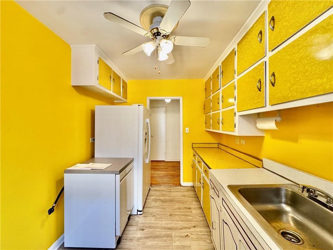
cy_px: 125
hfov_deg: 102.1
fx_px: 135
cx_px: 166
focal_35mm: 14
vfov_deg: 85.7
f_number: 2.2
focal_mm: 2.22
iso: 160
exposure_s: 1/60
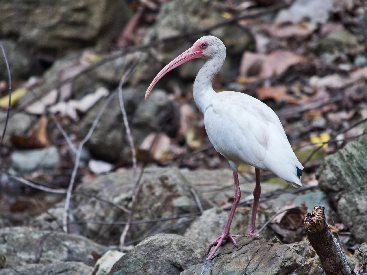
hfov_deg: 4.6
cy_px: 138
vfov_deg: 3.5
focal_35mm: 428
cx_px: 184
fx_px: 4537
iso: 400
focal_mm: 214
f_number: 5.1
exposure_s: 1/60
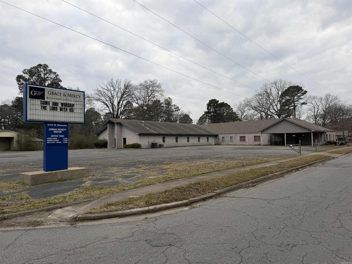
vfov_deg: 56.8
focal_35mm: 24
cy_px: 132
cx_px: 176
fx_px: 244
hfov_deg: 71.6
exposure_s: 1/580
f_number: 1.78
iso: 80
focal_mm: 6.76
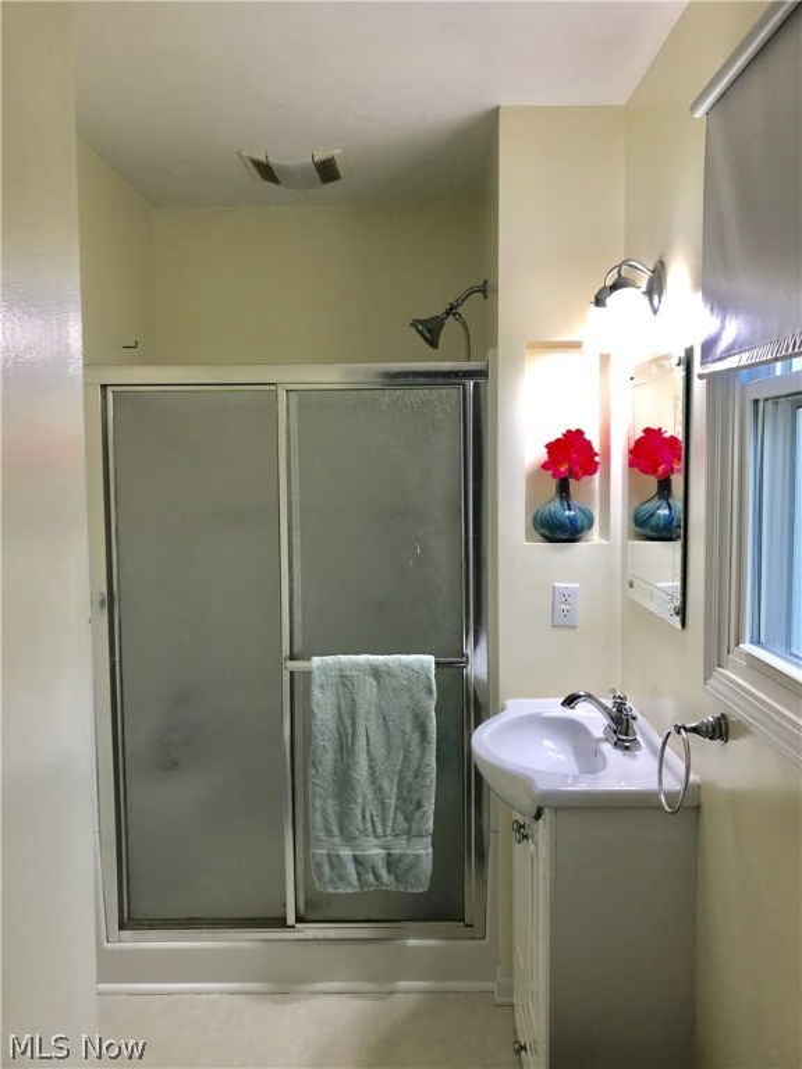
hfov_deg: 49.7
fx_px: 865
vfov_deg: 63.4
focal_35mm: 28
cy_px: 534
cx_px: 401
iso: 25
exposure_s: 1/40
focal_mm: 3.99
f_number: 1.8
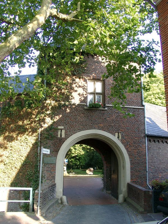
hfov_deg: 41.8
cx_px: 84
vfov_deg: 54.0
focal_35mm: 34
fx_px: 220
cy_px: 112
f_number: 2.8
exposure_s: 1/110
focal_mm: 7.16
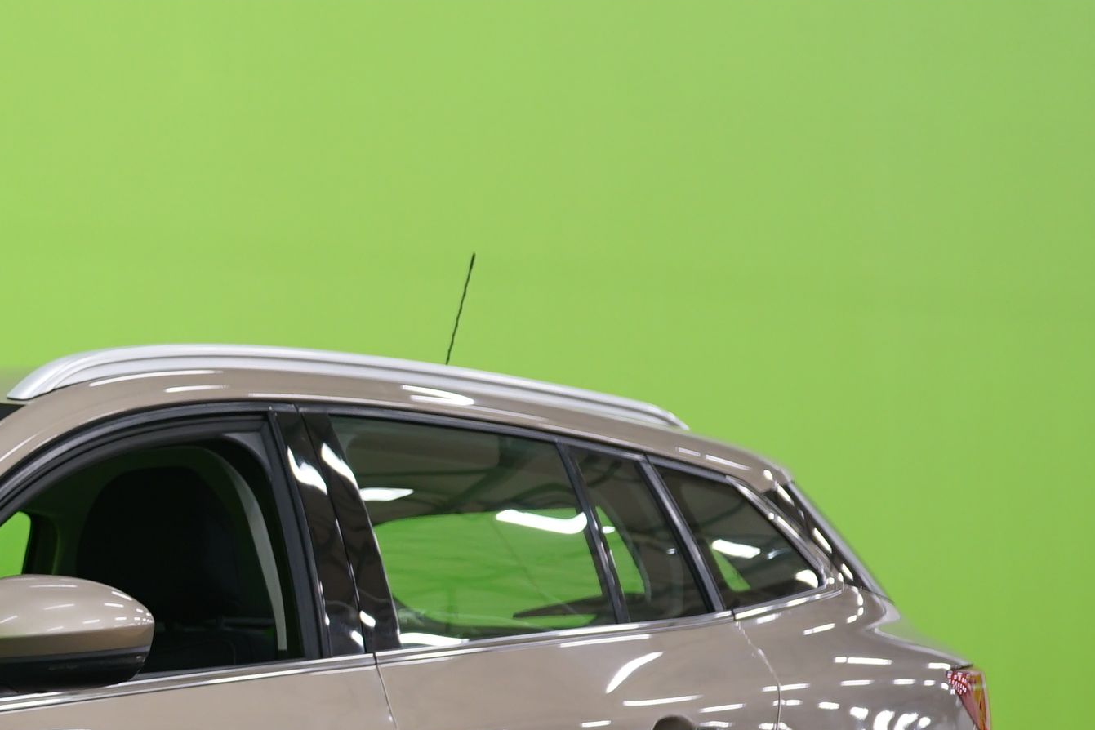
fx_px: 4197
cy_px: 684
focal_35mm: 138
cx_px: -340
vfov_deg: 9.9
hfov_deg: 14.2
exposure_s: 1/10
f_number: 4.5
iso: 400
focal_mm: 47
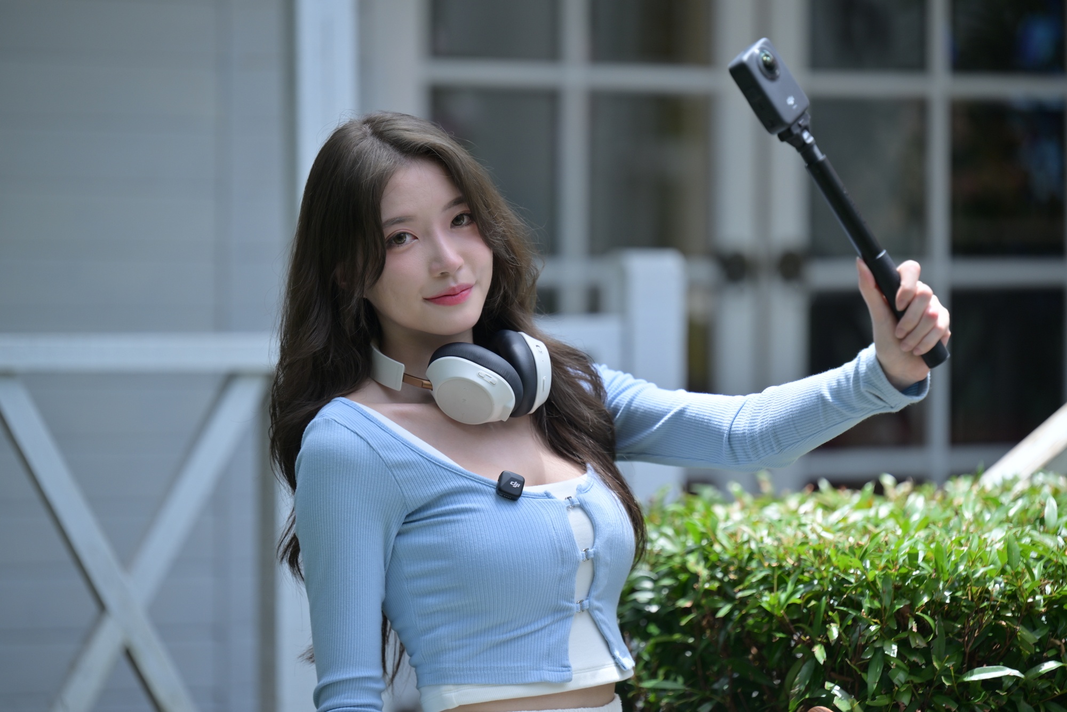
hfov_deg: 13.7
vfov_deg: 9.2
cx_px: 534
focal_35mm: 150
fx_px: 4446
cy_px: 356
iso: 100
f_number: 2.8
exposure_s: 1/1000
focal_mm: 150
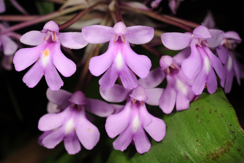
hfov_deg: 31.9
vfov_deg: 21.5
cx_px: 123
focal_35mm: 63
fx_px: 427
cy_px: 79
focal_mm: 60
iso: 200
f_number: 11
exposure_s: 1/320
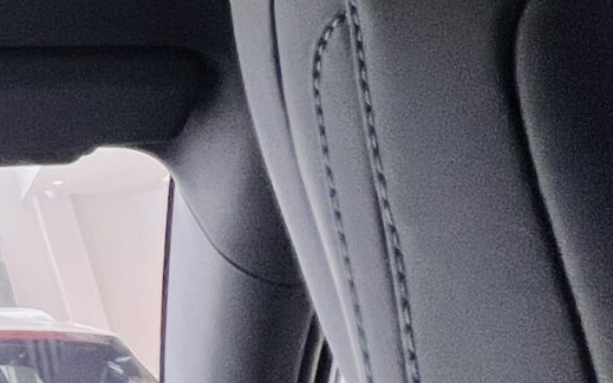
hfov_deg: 19.6
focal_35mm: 68
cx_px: -562
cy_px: -553
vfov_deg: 13.5
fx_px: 1136
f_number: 1.8
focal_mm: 1.57
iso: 100
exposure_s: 1/99
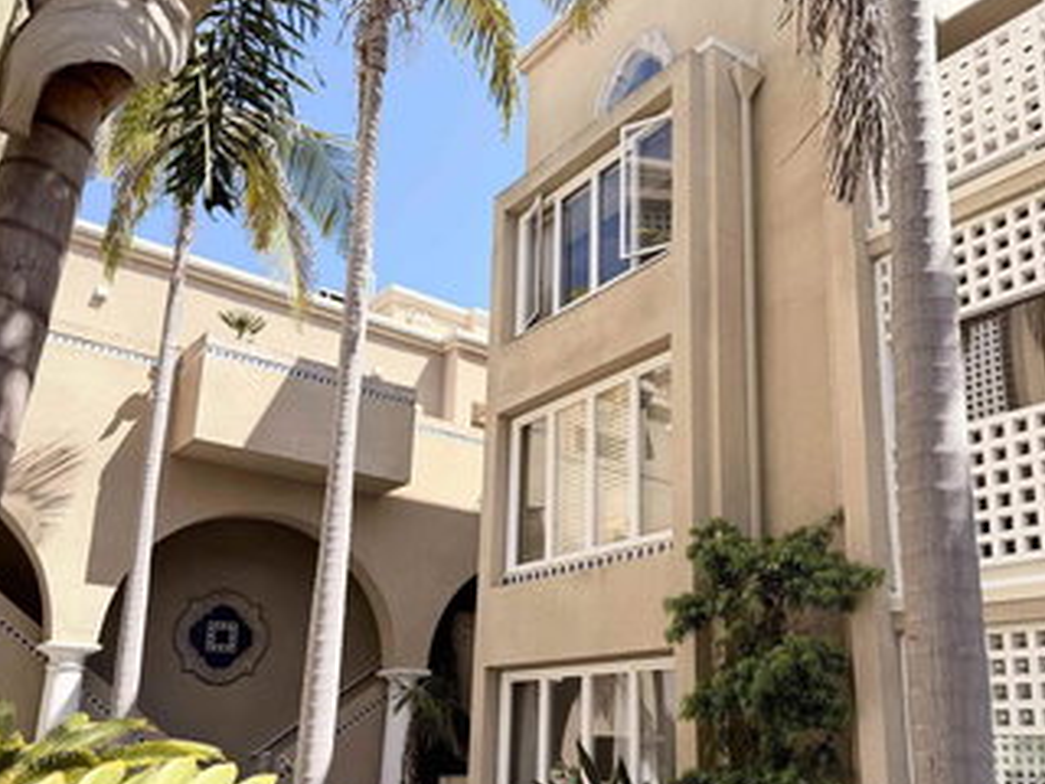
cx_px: 580
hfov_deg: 56.7
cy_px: 490
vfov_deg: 43.8
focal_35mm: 32
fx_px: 966
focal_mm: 6.76
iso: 80
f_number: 1.78
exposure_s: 1/1855
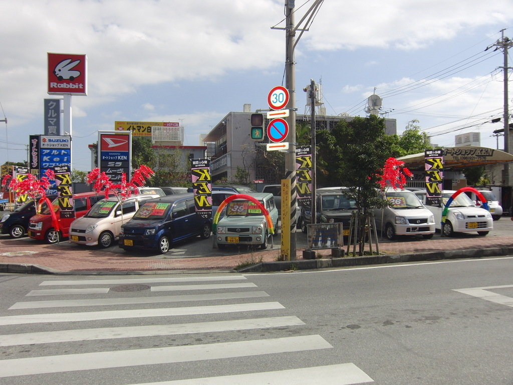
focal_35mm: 30
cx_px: 256
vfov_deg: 46.8
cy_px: 192
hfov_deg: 60.0
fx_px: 445
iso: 100
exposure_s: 1/250
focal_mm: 5.2
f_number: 7.9
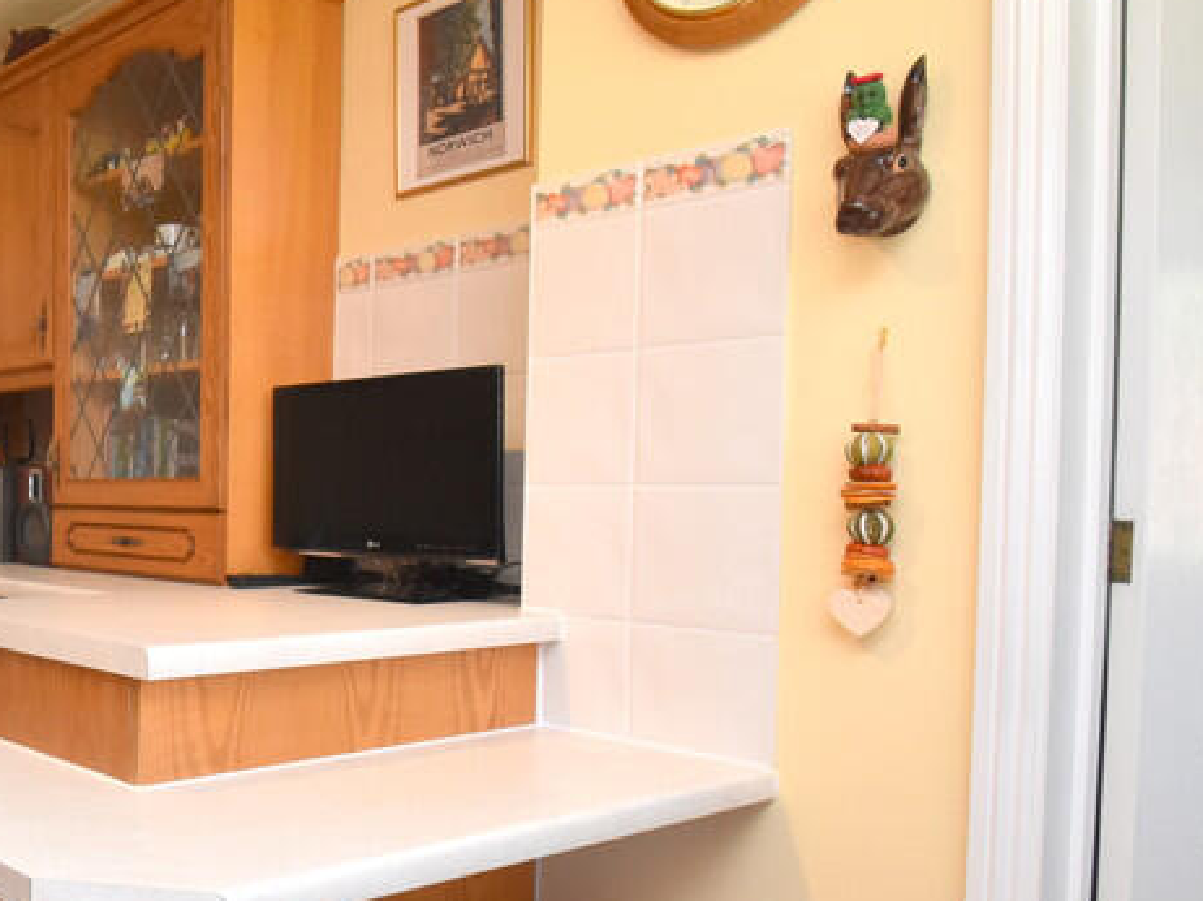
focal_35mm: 32
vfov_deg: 44.1
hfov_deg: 47.5
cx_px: 8
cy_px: 475
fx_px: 1112
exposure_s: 1/60
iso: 1600
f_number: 9
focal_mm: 10
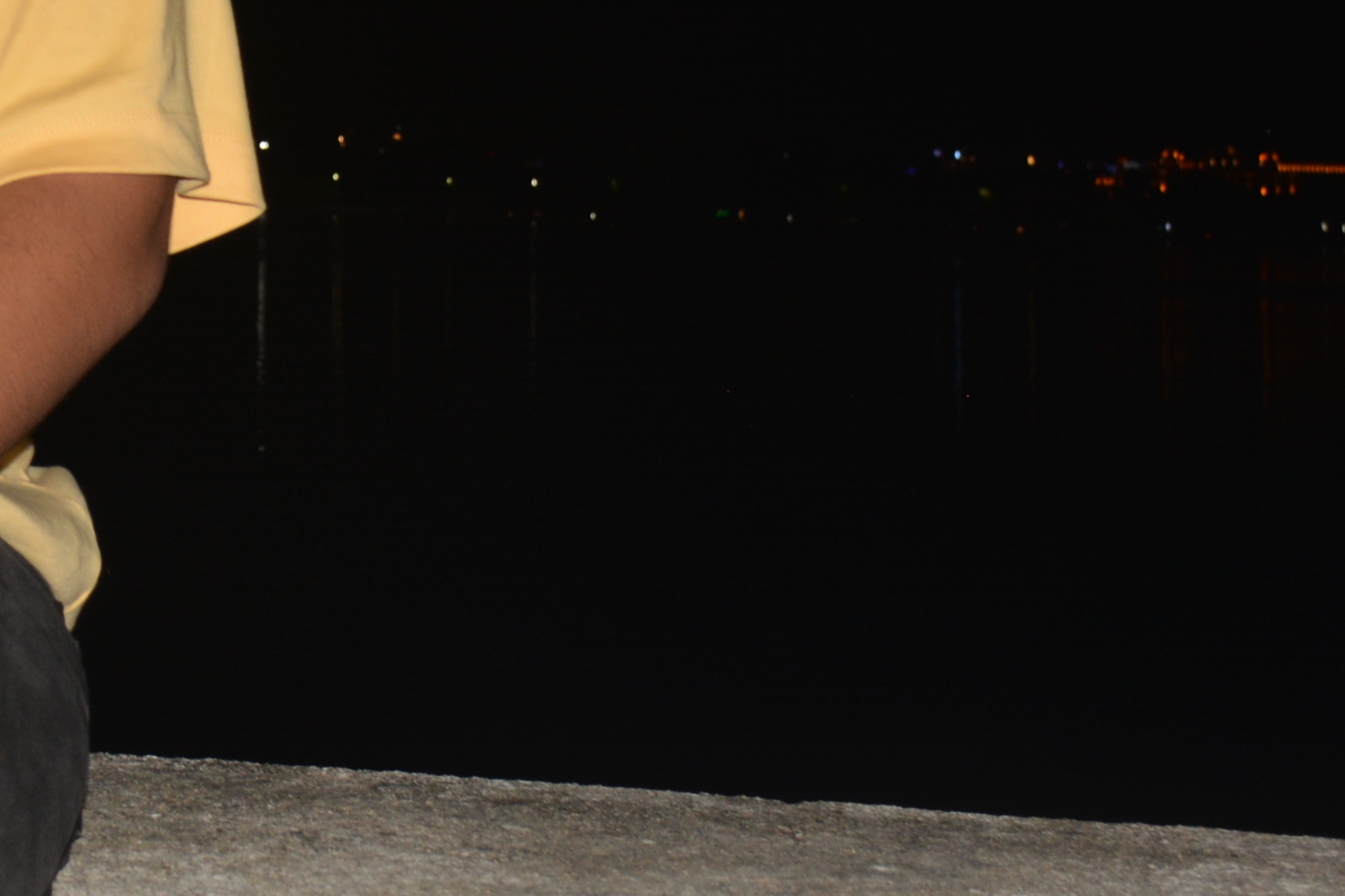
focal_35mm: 121
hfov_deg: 16.1
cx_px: -349
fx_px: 4520
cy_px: -386
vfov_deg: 11.0
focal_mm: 24
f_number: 5.6
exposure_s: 1/30
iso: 200
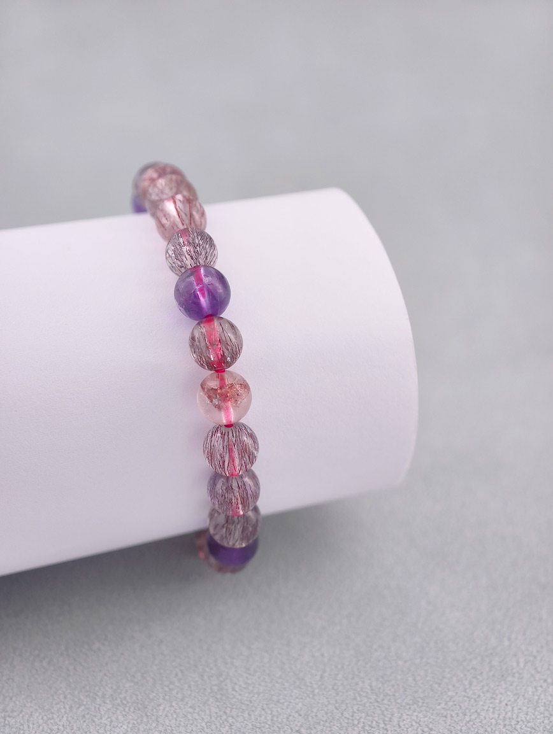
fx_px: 1806
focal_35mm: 85
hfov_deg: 17.4
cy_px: 367
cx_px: 276
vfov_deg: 23.0
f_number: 2.67
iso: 125
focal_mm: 22.48
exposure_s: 1/160
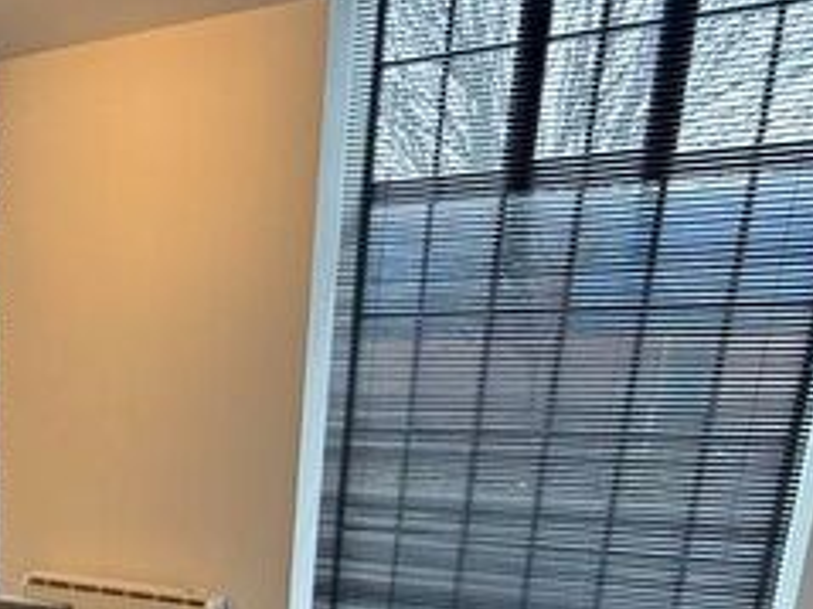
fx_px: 962
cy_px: 635
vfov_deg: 31.9
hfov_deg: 41.6
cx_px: 61
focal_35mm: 41
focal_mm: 2.22
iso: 320
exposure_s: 1/100
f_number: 2.2
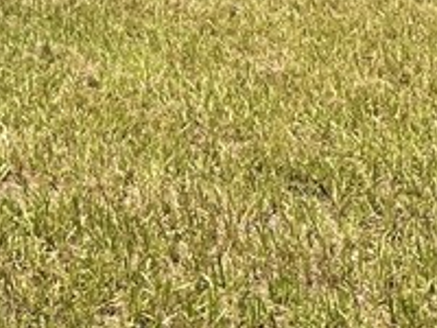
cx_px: 22
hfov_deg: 15.8
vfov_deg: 10.6
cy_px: -426
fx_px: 1553
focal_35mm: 123
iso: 80
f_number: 1.78
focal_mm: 6.86
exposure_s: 1/3155
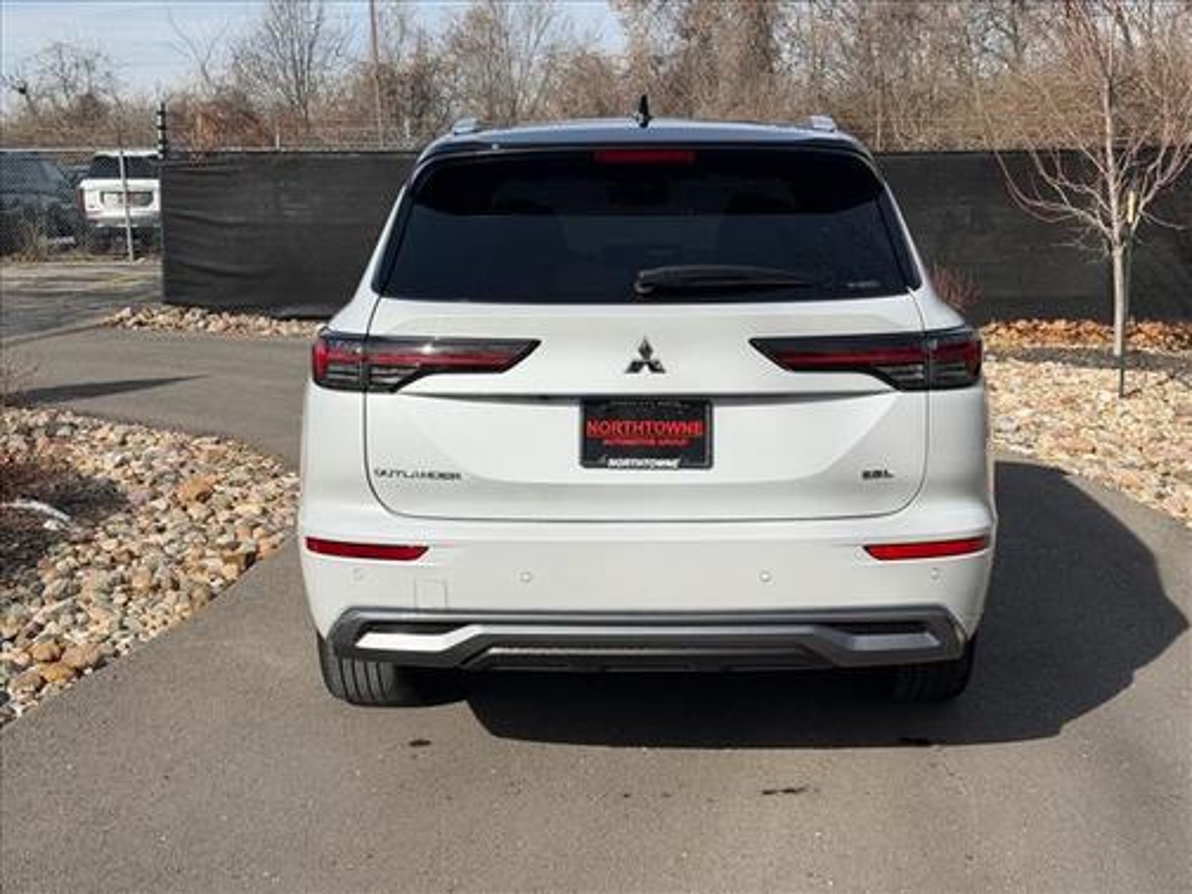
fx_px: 1653
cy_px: 447
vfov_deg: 30.3
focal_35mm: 48
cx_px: 596
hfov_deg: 39.7
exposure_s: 1/6024
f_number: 1.78
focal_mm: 6.76
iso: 64
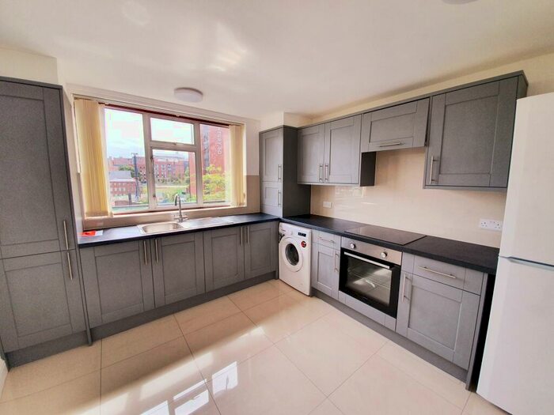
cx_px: 277
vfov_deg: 89.9
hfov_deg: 106.2
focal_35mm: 13
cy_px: 208
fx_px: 208
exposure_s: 1/130
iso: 50
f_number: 2.2
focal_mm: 1.8
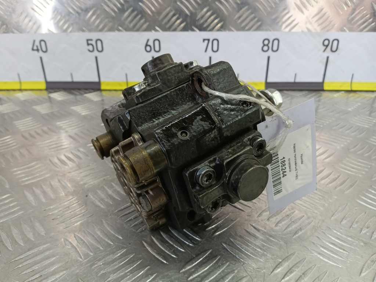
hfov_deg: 65.3
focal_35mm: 27
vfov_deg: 51.4
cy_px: 141
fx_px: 293
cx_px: 188
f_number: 1.6
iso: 133
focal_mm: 4.11
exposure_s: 1/50
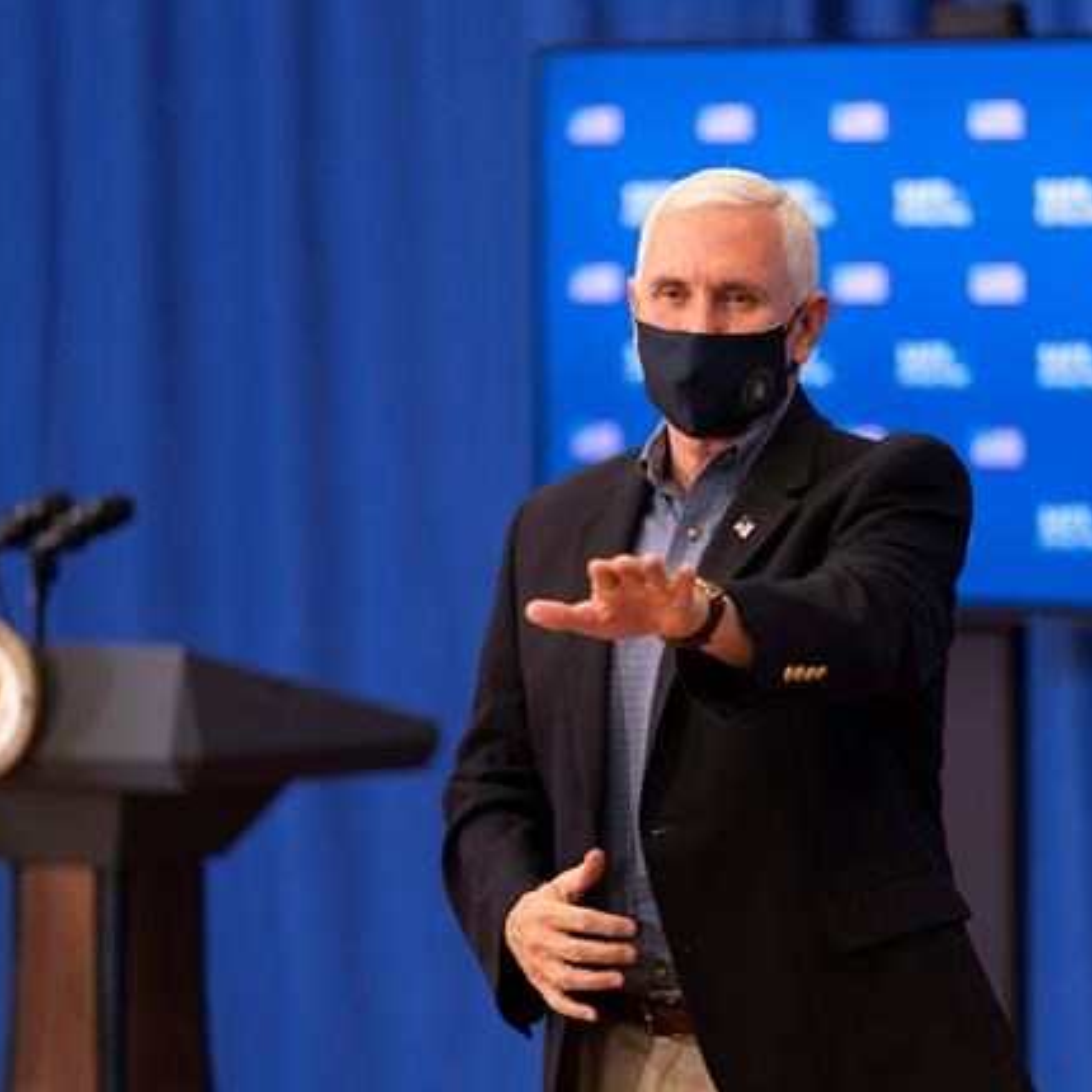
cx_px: 719
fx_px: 8209
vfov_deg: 7.6
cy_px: 547
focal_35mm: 230
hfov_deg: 7.6
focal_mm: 179
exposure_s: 1/500
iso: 4000
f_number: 2.8
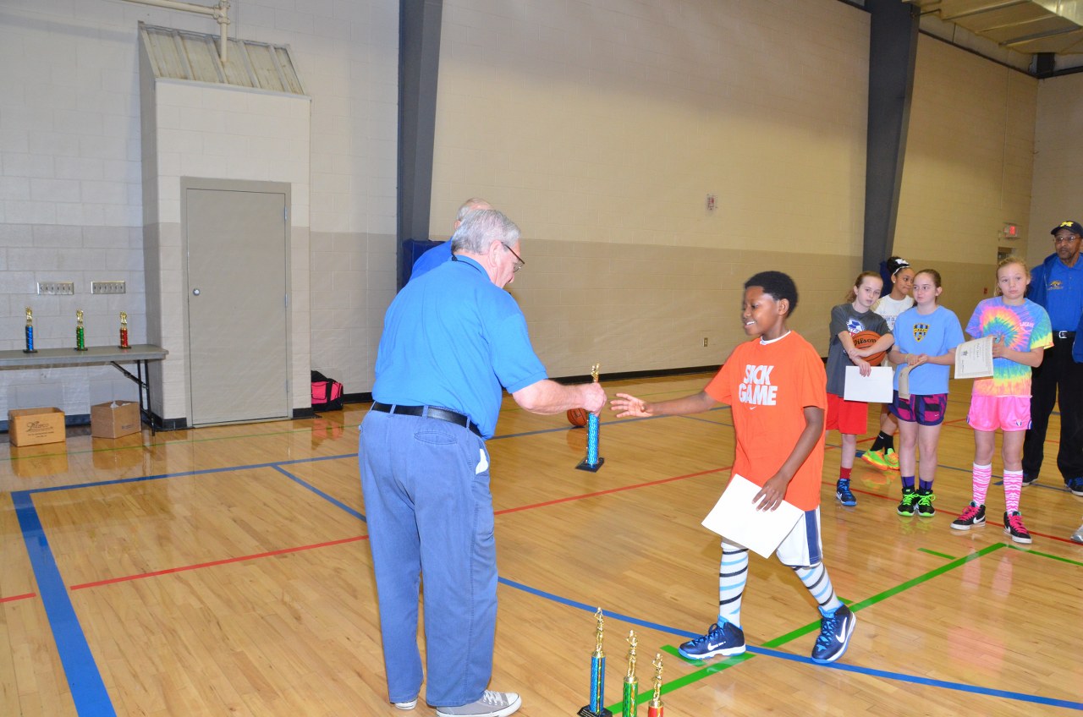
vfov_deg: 47.7
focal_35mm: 27
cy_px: 358
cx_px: 542
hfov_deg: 67.5
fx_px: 811
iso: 1600
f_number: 8
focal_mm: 18
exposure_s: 1/60
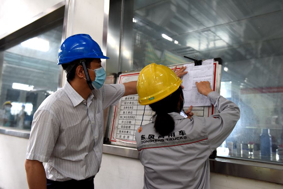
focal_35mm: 31
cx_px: 142
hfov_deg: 60.3
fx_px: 244
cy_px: 94
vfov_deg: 42.4
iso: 1600
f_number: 4
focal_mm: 31
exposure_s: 1/60
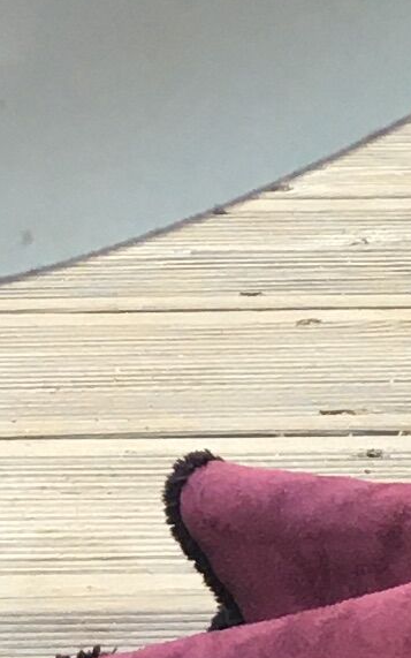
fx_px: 3888
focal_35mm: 217
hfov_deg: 6.0
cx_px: -195
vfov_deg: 9.7
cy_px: 392
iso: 25
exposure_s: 1/33
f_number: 2.2
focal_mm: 4.15
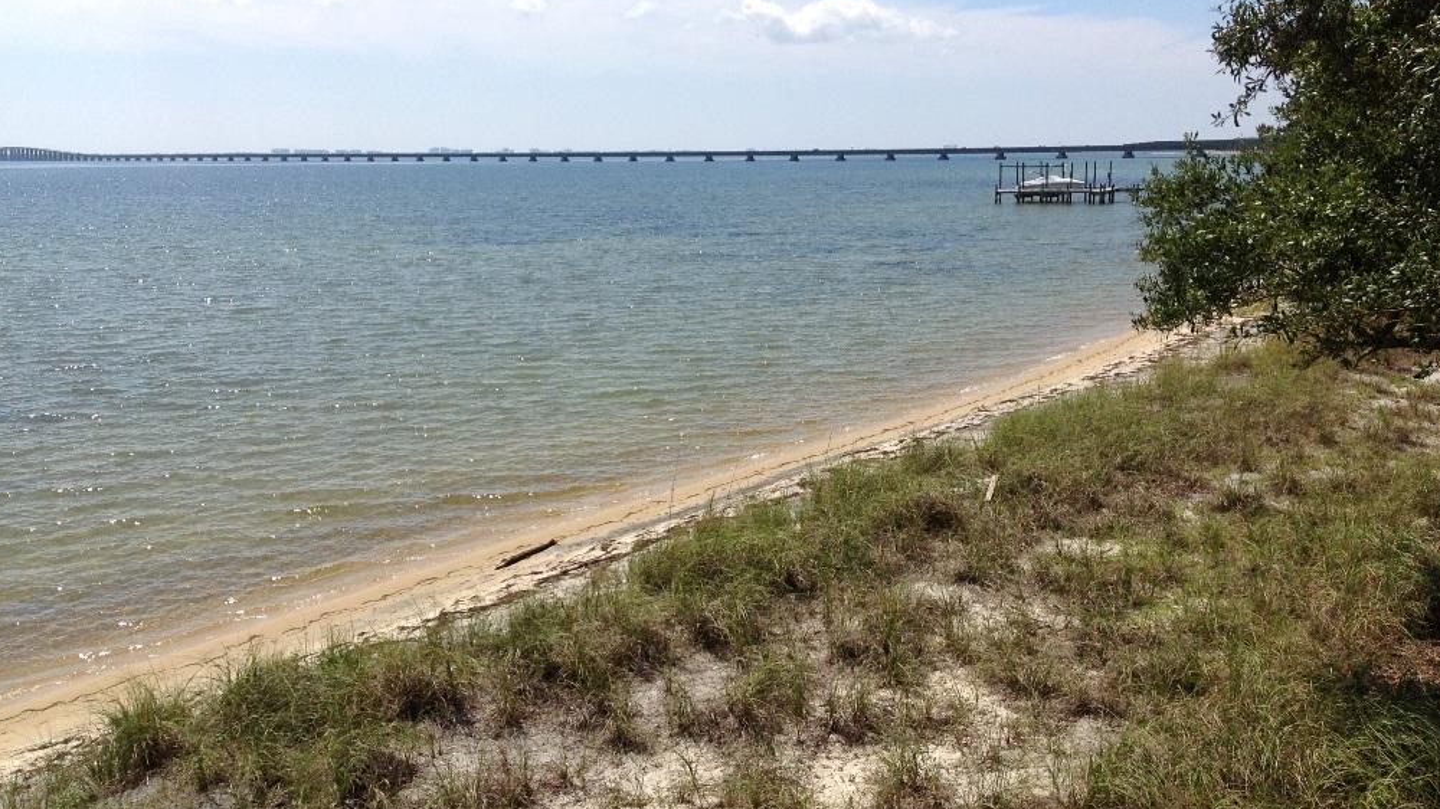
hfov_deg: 51.6
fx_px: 1489
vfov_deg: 30.4
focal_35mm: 39
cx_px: 724
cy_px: 352
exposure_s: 1/3030
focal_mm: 4.28
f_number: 2.4
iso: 50
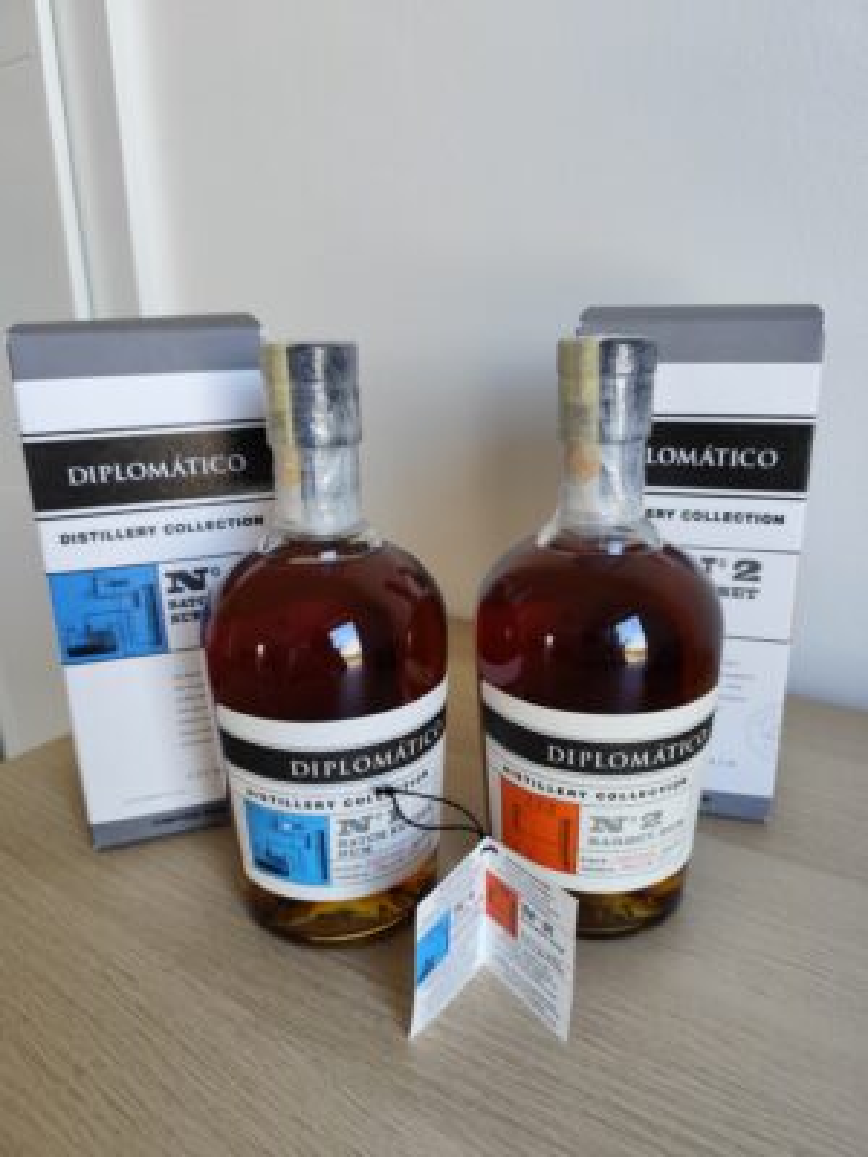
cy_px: 578
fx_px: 769
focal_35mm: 23
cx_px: 434
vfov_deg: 73.9
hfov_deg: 58.9
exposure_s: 1/100
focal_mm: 6.19
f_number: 1.65
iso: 320
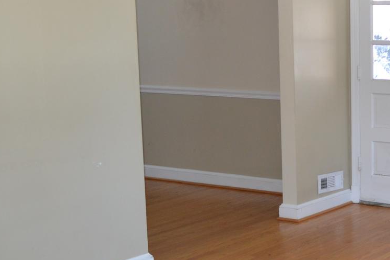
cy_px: 154
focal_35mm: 74
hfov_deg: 25.7
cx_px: 411
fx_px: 801
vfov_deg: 18.4
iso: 400
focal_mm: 18
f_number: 4
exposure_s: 1/80
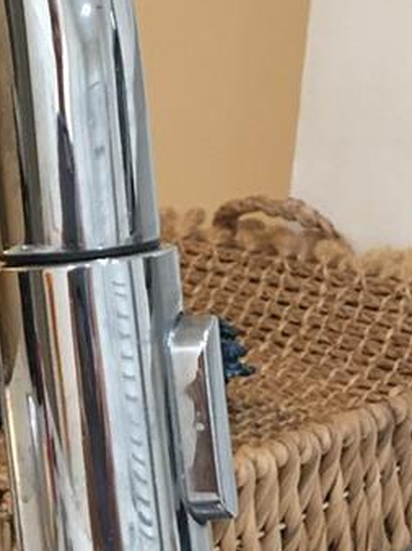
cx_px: -86
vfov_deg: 19.1
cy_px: 264
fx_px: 1637
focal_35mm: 103
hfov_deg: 13.9
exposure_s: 1/15
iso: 50
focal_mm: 4.15
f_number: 2.2
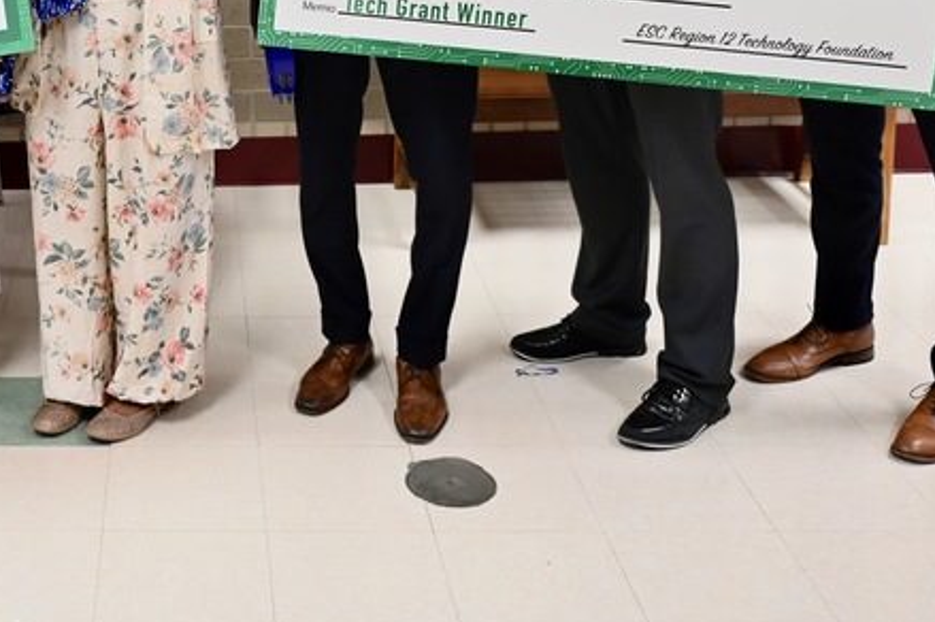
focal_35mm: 56
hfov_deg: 33.3
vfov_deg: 22.7
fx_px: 1453
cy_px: -69
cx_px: 53
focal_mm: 24
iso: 2000
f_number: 2.8
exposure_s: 1/250
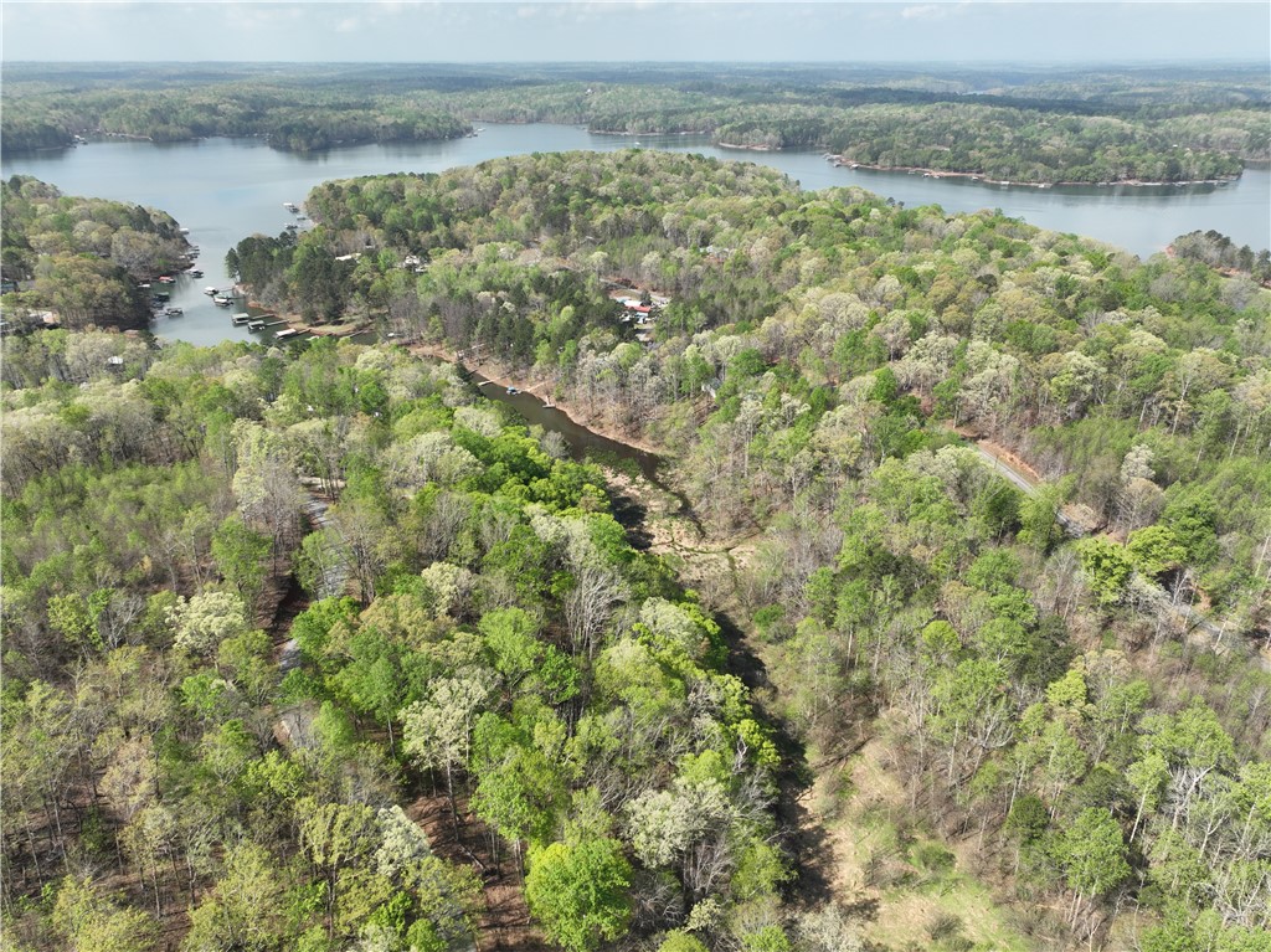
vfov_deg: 56.8
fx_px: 881
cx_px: 636
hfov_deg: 71.6
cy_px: 476
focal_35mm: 24
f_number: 2.8
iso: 110
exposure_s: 1/160
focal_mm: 12.29
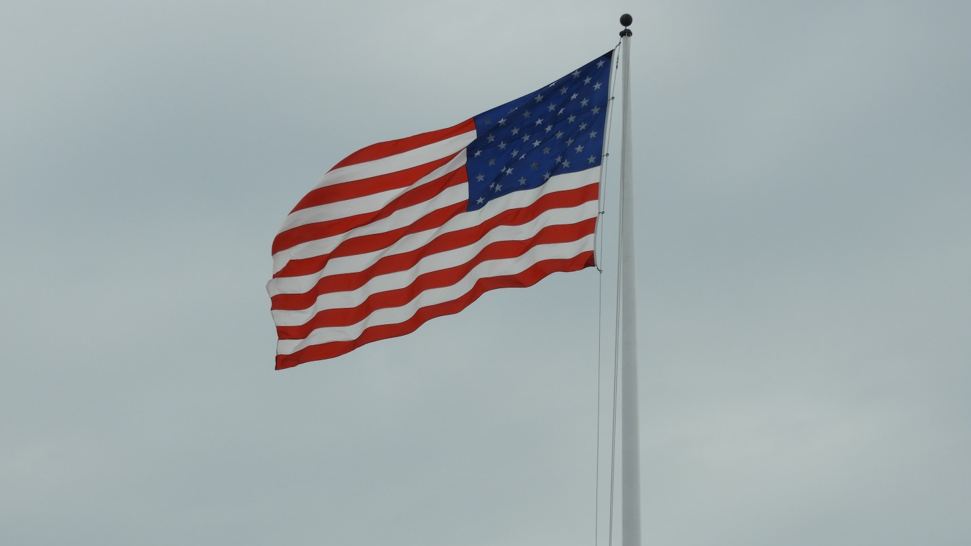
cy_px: 318
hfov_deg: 15.7
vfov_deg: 8.9
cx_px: 483
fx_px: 3527
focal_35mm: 137
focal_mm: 22.4
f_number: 5
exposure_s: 1/1000
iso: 100
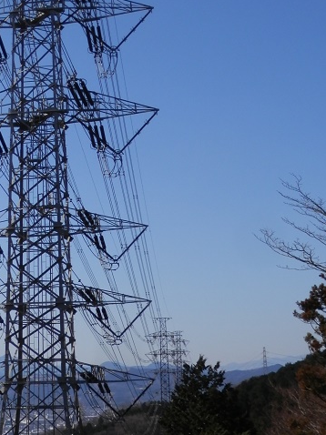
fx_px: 842
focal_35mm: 67
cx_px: 83
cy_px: 155
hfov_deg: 21.7
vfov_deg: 28.8
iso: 80
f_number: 10.4
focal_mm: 7.3
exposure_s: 1/160
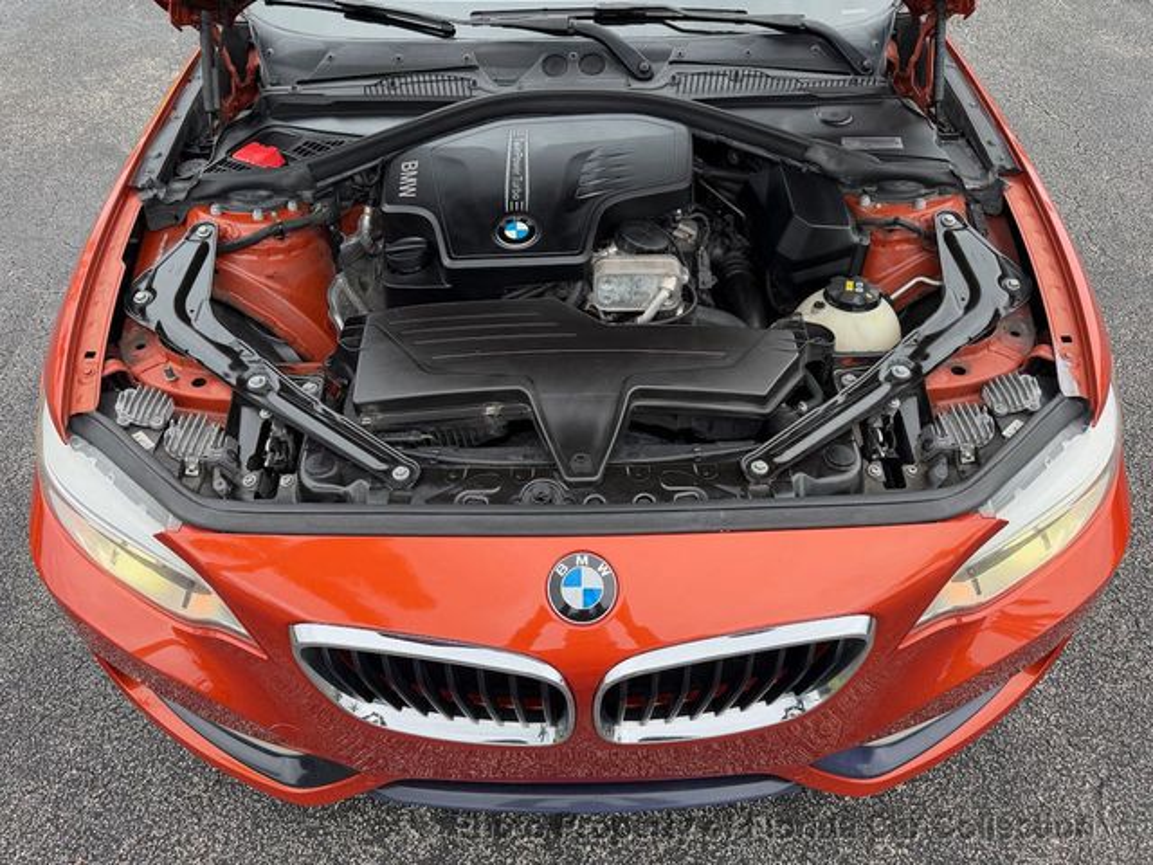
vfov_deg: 56.8
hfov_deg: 71.6
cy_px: 432
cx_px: 576
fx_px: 799
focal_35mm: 24
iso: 80
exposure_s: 1/203
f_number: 1.78
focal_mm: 6.76
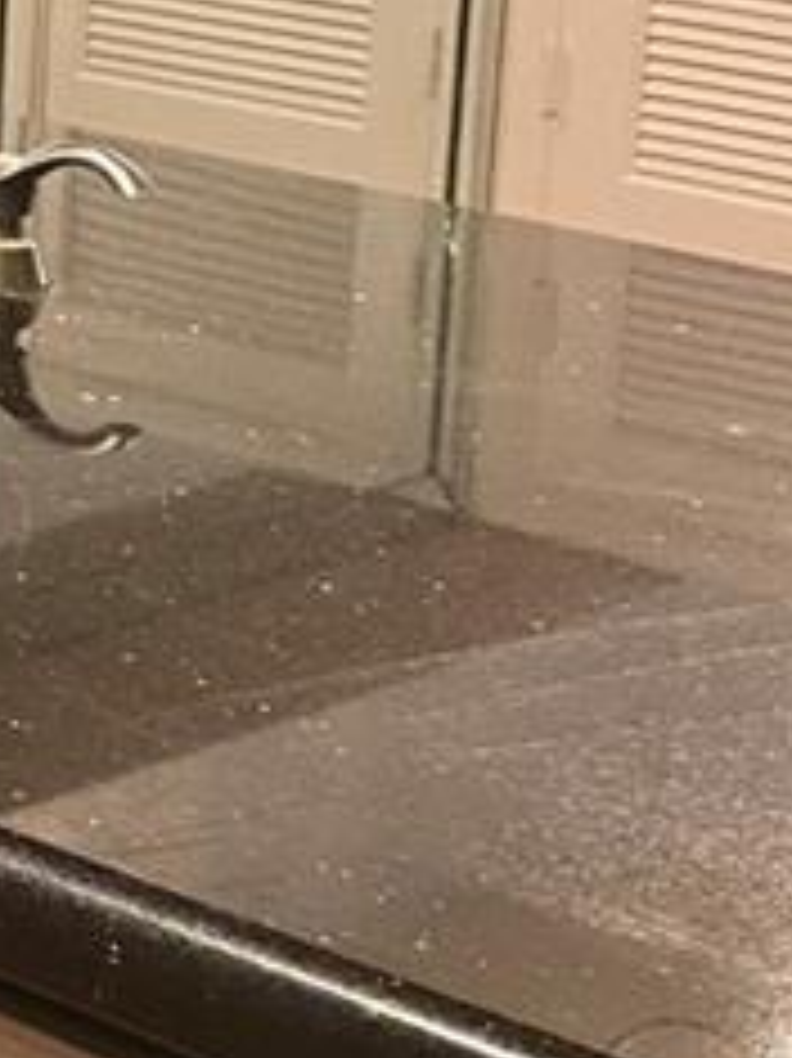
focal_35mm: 133
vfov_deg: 14.8
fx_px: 4061
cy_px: 279
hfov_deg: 10.2
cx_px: -837
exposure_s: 1/40
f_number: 1.8
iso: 400
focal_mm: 4.25
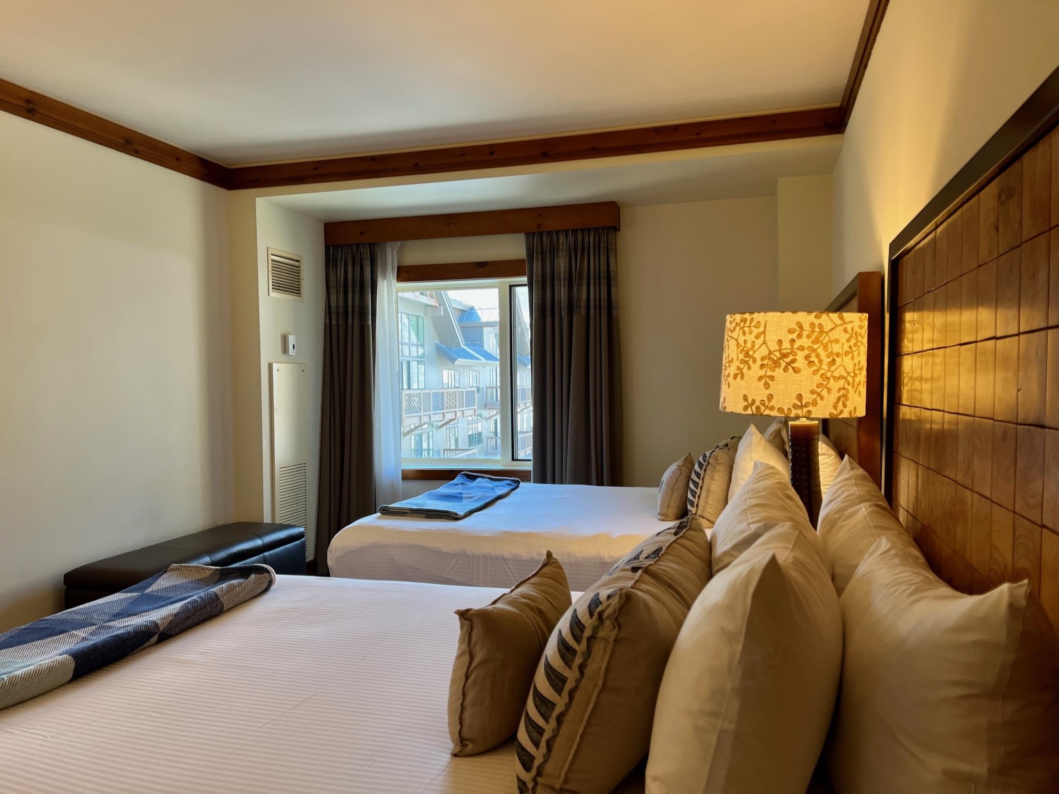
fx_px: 795
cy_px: 397
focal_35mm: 26
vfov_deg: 53.0
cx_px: 530
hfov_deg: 67.3
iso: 64
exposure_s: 1/120
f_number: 1.5
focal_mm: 5.7
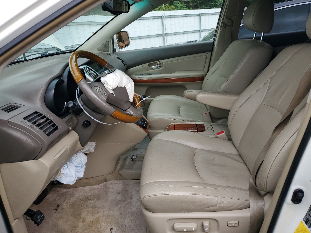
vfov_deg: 53.1
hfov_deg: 67.3
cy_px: 116
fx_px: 234
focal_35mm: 26
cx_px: 156
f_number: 1.5
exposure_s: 1/417
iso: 50
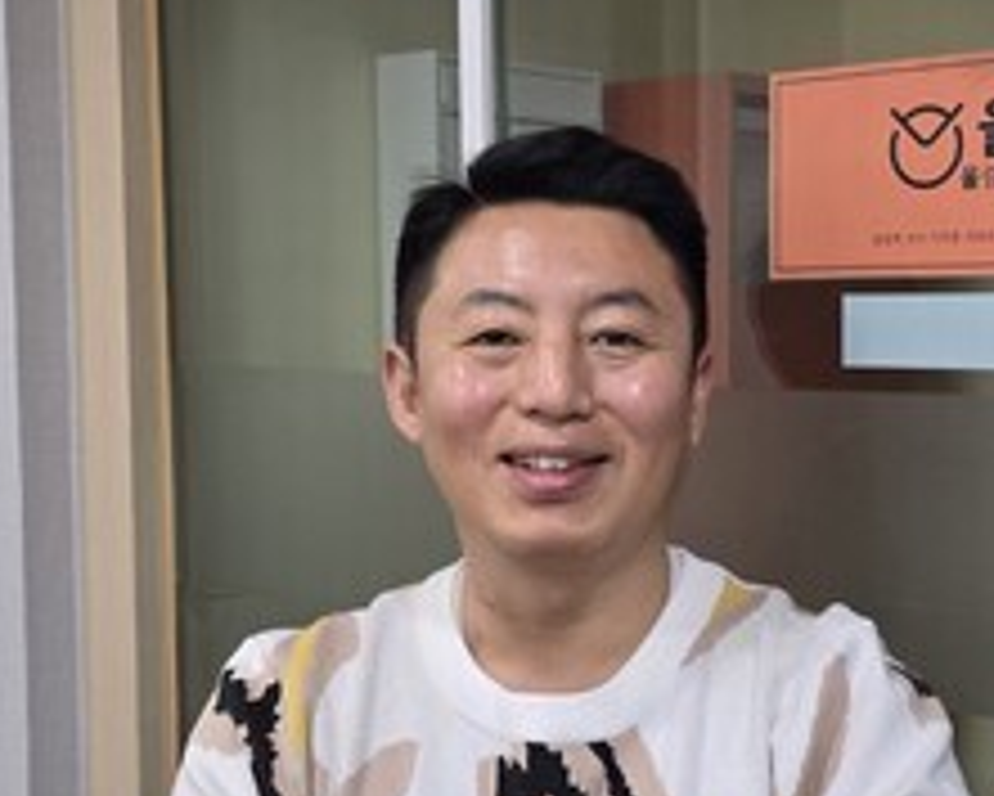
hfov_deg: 30.8
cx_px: 621
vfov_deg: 25.0
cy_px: 432
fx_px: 1795
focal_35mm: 61
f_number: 1.7
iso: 250
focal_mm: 6.3
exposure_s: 1/120
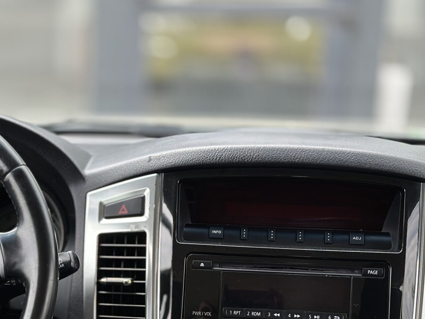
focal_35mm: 95
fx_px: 1166
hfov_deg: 20.4
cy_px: 282
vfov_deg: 15.4
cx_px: 75
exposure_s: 1/672
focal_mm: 6.86
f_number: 1.78
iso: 80
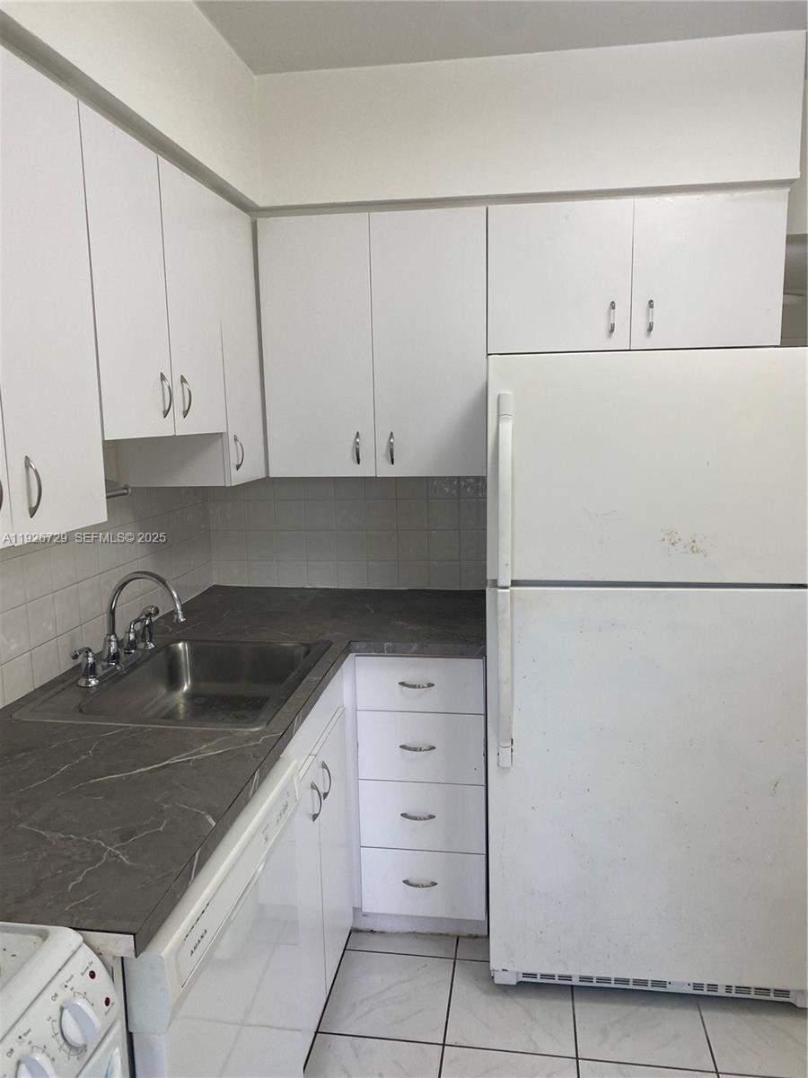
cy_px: 539
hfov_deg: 53.1
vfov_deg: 67.3
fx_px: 809
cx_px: 404
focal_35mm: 26
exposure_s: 1/120
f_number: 1.8
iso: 125
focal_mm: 4.25
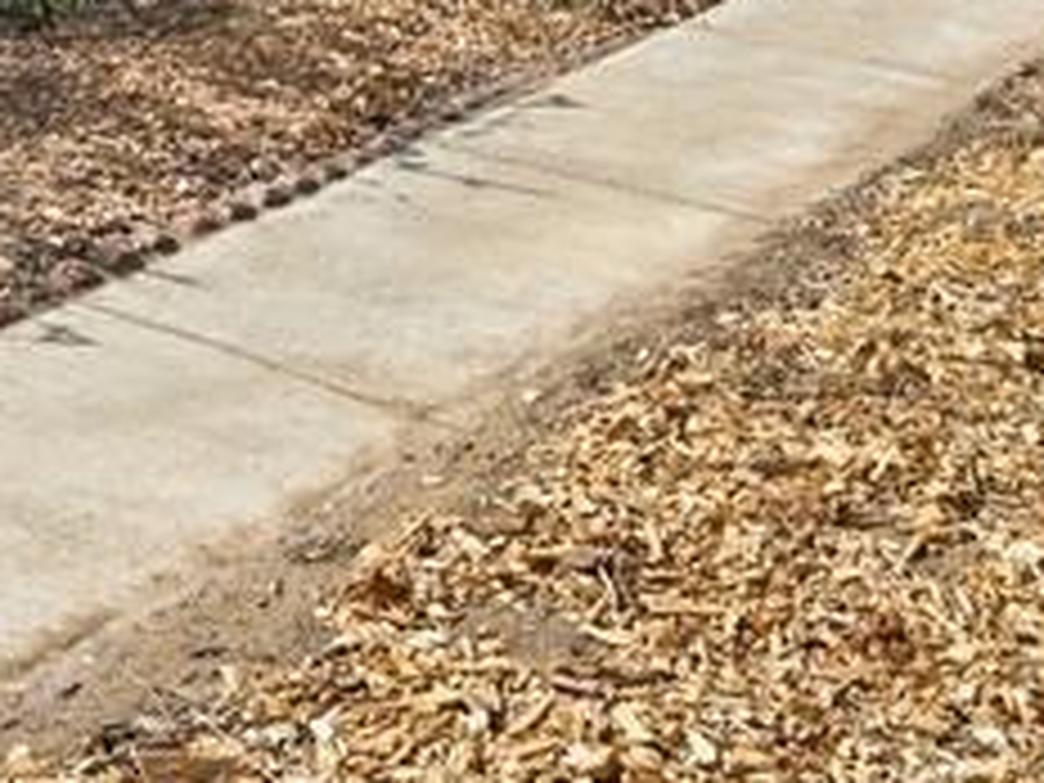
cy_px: -734
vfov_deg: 14.4
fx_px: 2624
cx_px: 166
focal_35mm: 87
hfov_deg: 22.1
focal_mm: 14
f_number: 8
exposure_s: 1/400
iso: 320
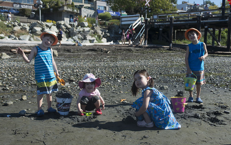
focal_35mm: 39
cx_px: 115
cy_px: 74
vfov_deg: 32.8
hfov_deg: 50.4
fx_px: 246
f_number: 5
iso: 100
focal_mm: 38
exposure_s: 1/400
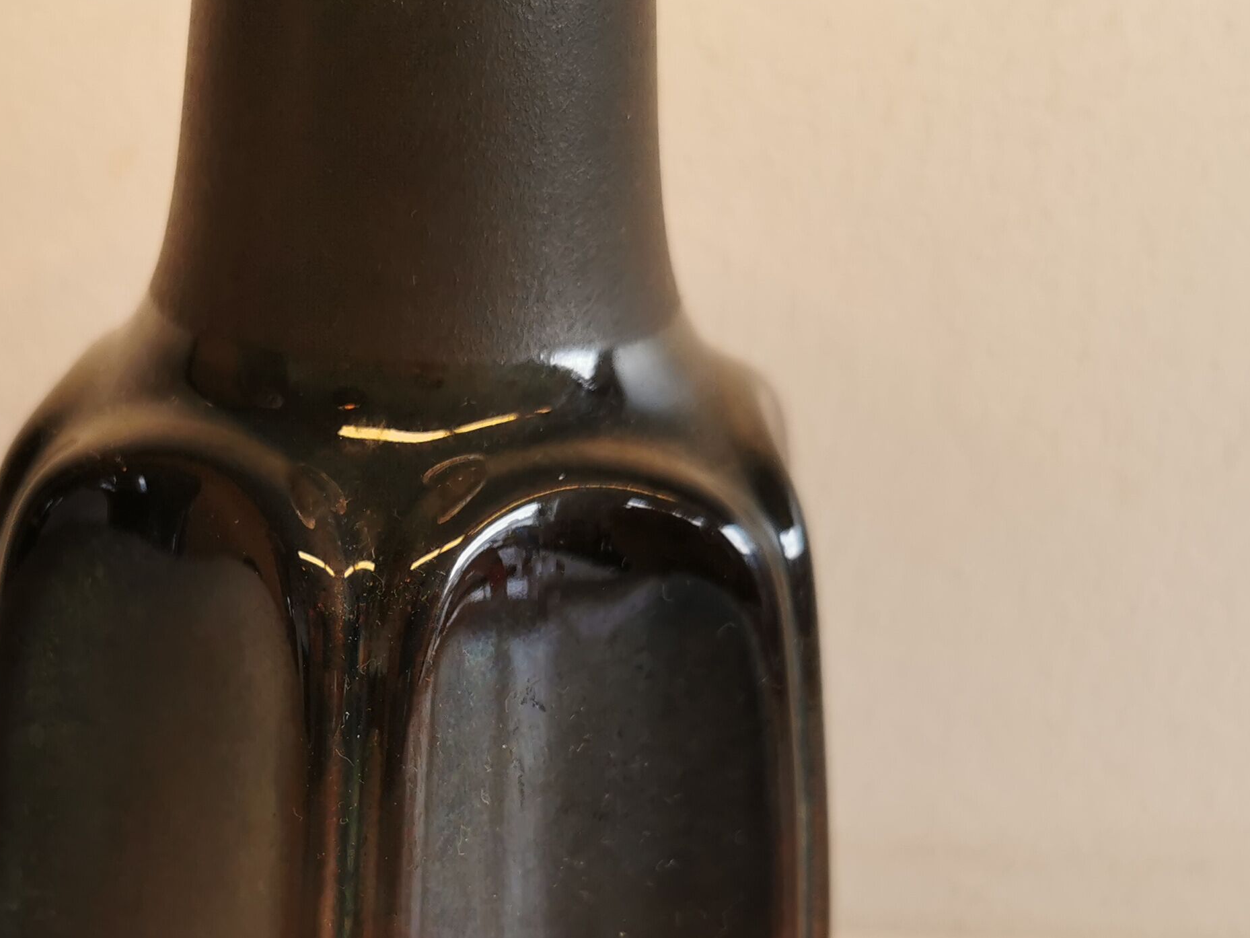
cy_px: 838
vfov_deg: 26.6
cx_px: 302
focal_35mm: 53
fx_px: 1914
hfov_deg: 35.3
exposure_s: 1/222
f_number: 1.6
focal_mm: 5.56
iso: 50
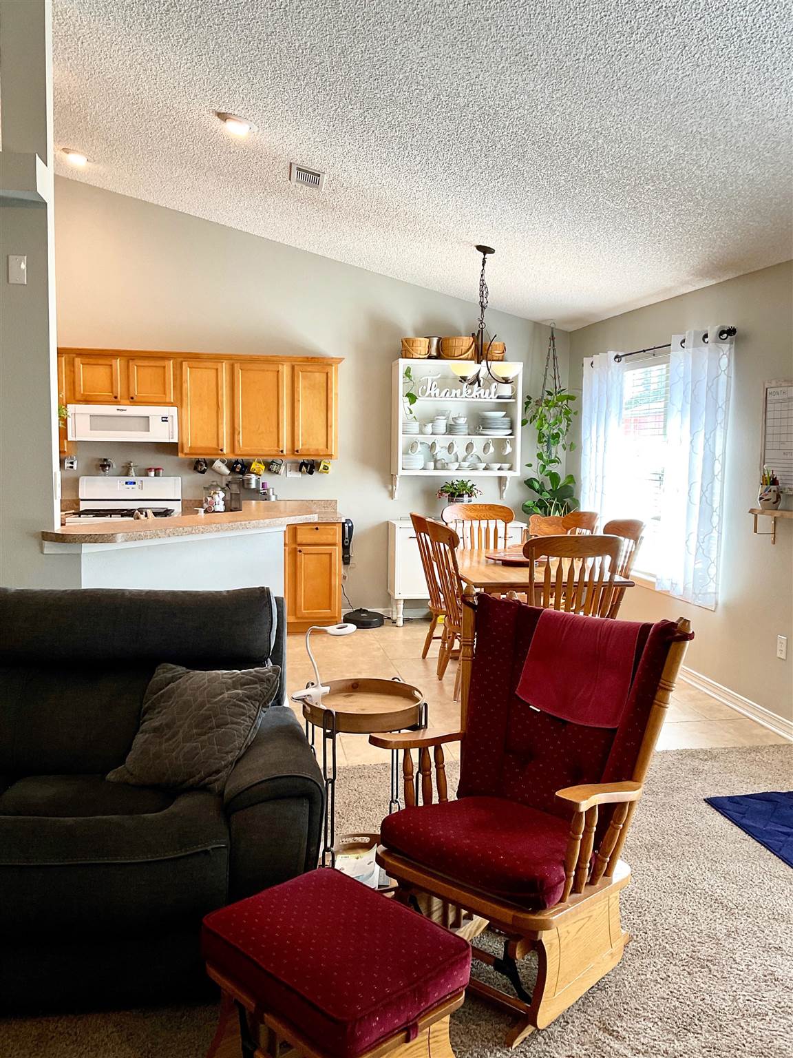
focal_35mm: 29
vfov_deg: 61.7
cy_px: 529
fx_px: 886
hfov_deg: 48.2
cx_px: 396
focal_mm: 3
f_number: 1.8
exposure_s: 1/60
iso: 32
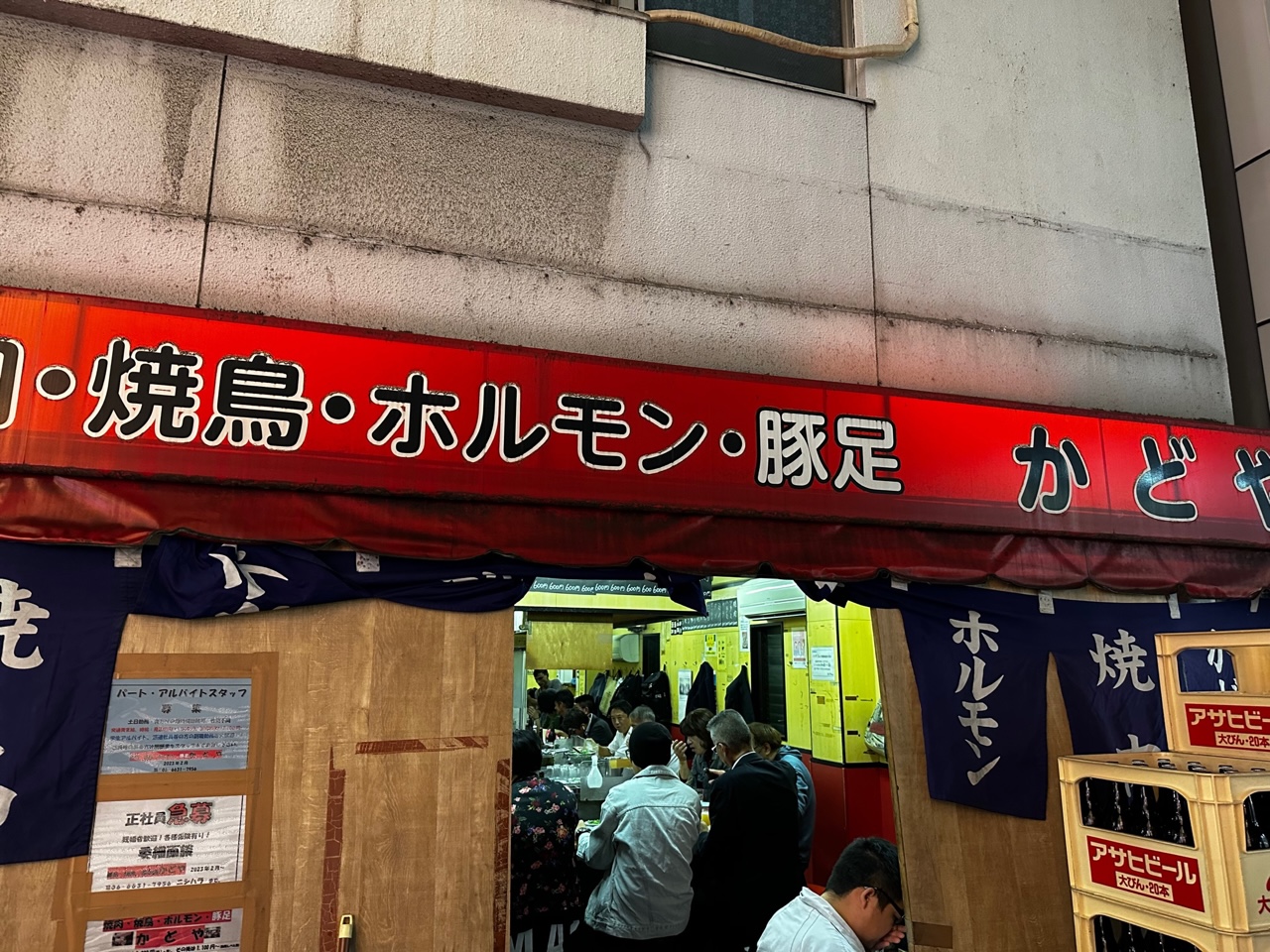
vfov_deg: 56.8
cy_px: 476
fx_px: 881
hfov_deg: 71.6
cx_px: 635
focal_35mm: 24
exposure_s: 1/60
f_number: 1.78
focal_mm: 6.86
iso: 500
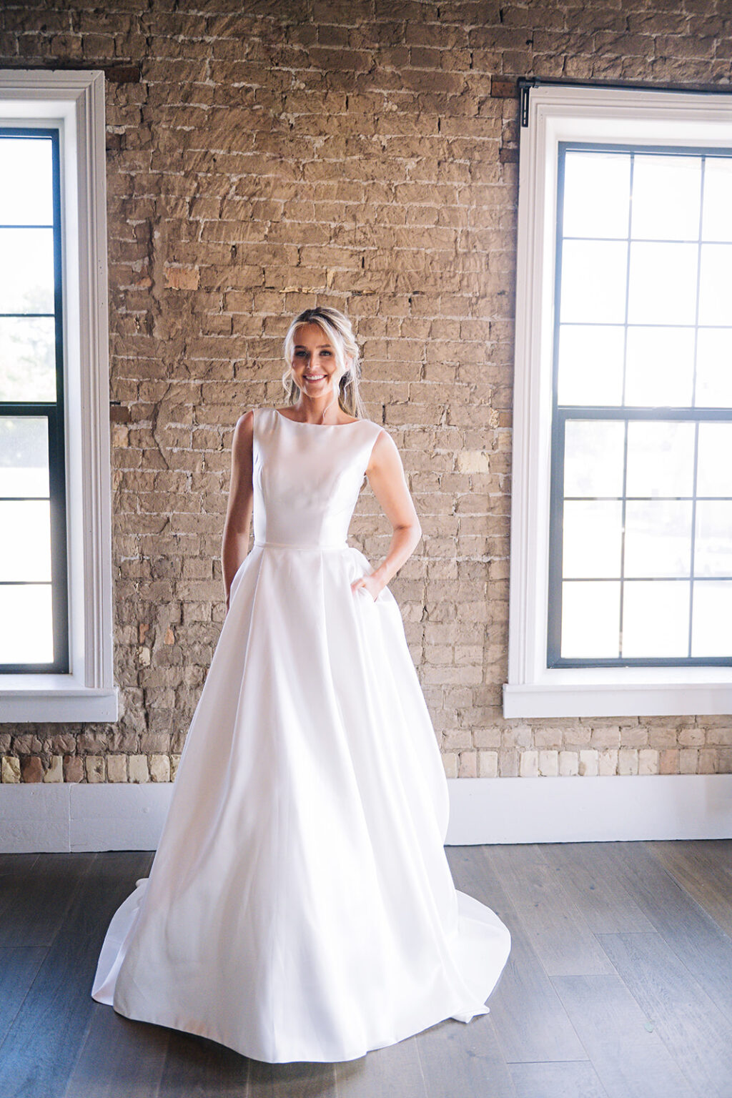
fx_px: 976
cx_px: 366
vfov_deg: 58.7
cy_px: 549
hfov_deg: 41.1
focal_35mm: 32
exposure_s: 1/500
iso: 1600
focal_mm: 32
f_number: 2.8
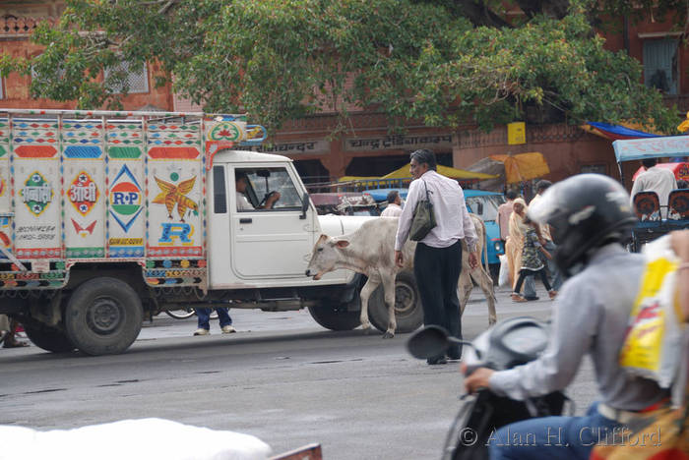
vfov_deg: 10.2
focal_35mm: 135
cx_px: 344
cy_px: 230
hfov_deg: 15.2
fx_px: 2586
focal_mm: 90
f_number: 5.3
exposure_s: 1/160
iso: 280
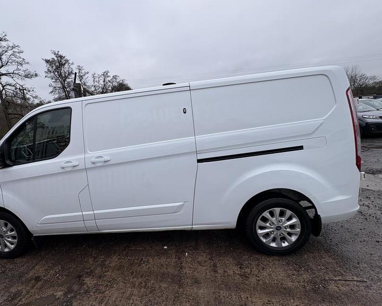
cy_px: 147
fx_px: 192
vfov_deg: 76.9
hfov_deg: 88.7
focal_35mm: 17
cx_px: 157
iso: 40
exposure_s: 1/418
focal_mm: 2.22
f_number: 2.2
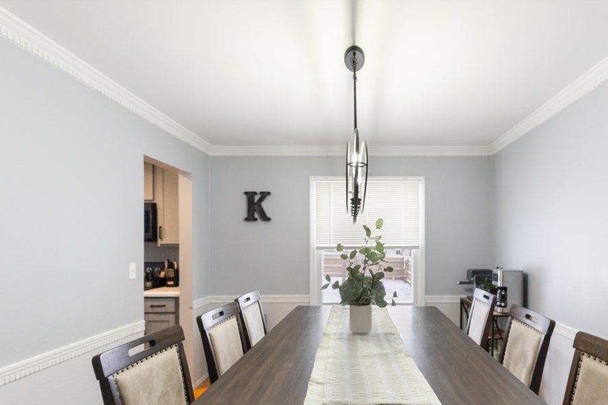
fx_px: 355
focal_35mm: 21
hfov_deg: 80.8
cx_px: 346
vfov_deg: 58.9
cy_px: 247
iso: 6400
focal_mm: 17
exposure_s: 1/60
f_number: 8
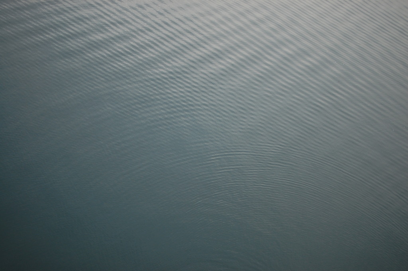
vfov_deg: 25.7
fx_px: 594
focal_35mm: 52
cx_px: 204
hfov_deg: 37.9
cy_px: 136
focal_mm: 35
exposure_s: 1/800
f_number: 1.8
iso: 200
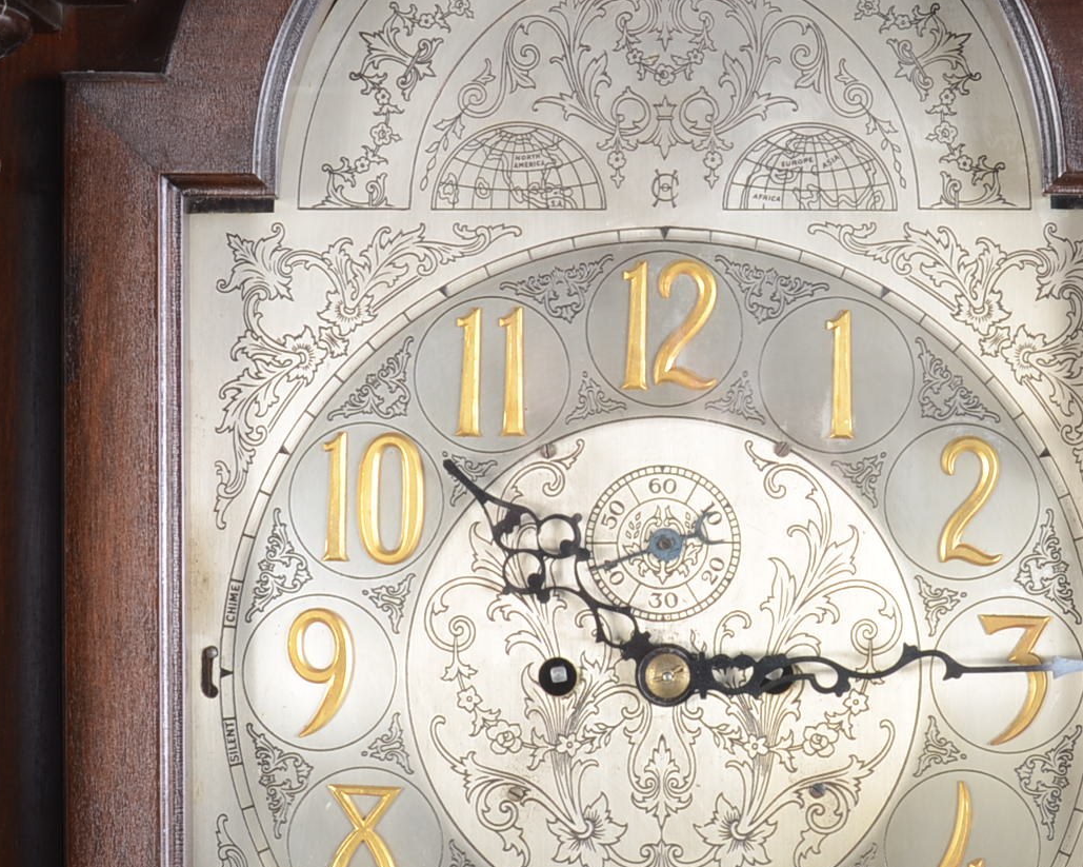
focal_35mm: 84
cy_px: 478
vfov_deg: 18.2
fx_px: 2696
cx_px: 729
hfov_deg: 22.6
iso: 125
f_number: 8
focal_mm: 25
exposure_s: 1/125
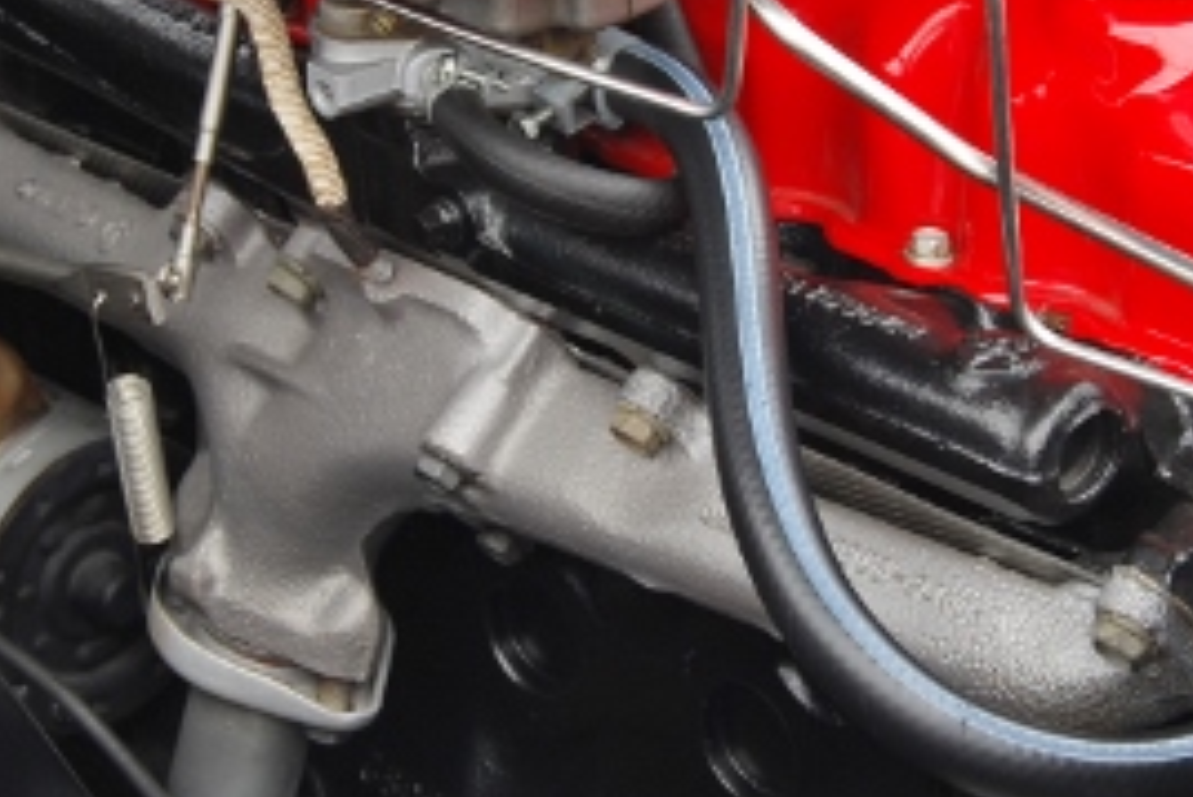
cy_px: 134
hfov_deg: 16.3
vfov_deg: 10.9
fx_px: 4151
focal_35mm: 125
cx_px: 690
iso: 200
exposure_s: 1/125
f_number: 5.6
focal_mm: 35
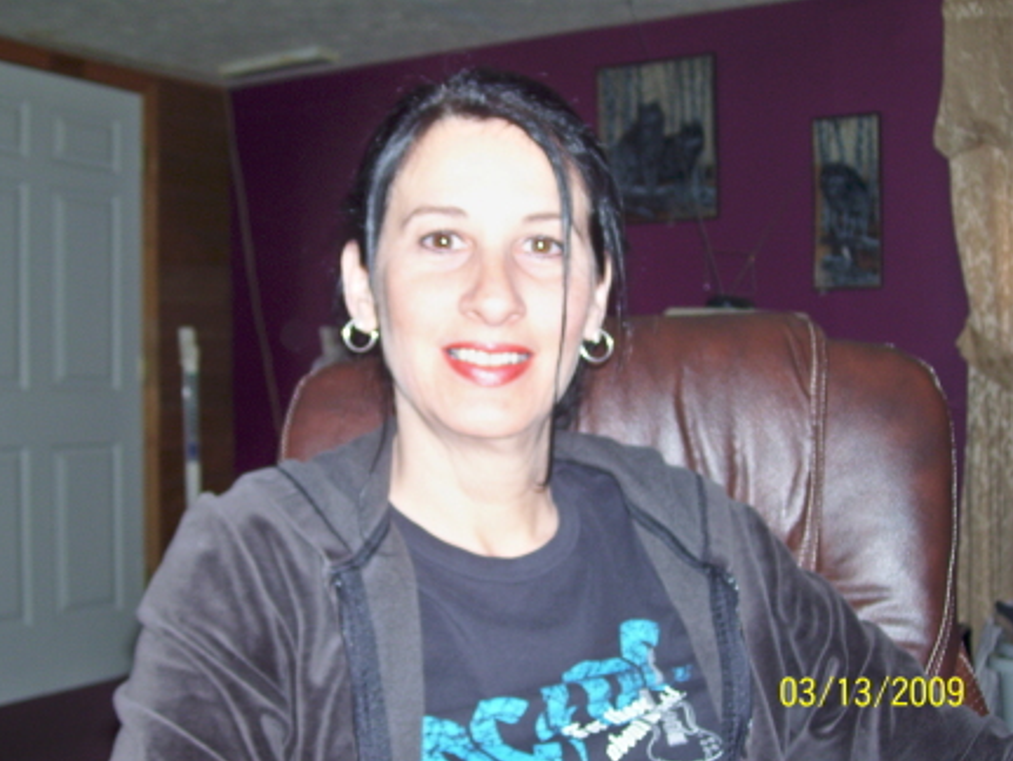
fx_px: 1377
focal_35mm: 47
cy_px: 390
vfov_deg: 30.9
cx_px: 489
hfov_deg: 40.4
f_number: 3
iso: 80
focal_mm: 7.6
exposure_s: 1/60
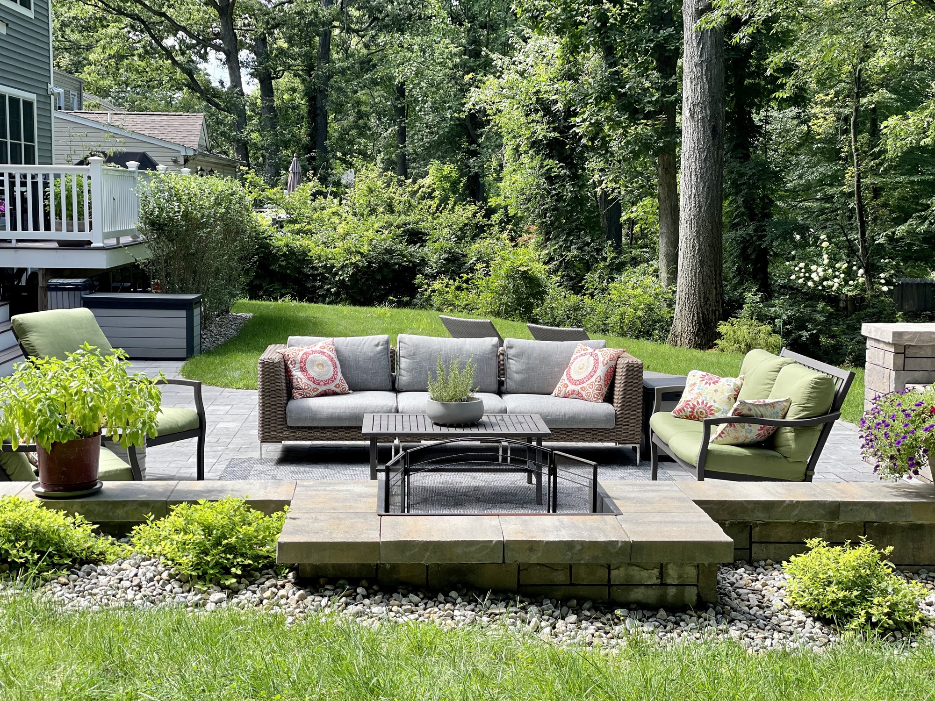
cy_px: 350
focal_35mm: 52
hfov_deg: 36.8
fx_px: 1405
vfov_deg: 28.0
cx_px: 468
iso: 25
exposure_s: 1/258
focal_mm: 6
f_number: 2
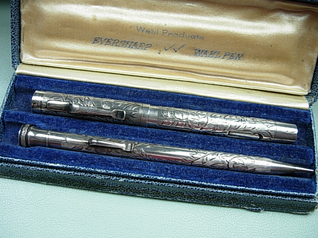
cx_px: 159
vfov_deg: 39.7
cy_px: 119
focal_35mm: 36
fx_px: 331
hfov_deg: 51.4
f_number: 2.7
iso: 50
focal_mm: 7.5
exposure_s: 1/26.1
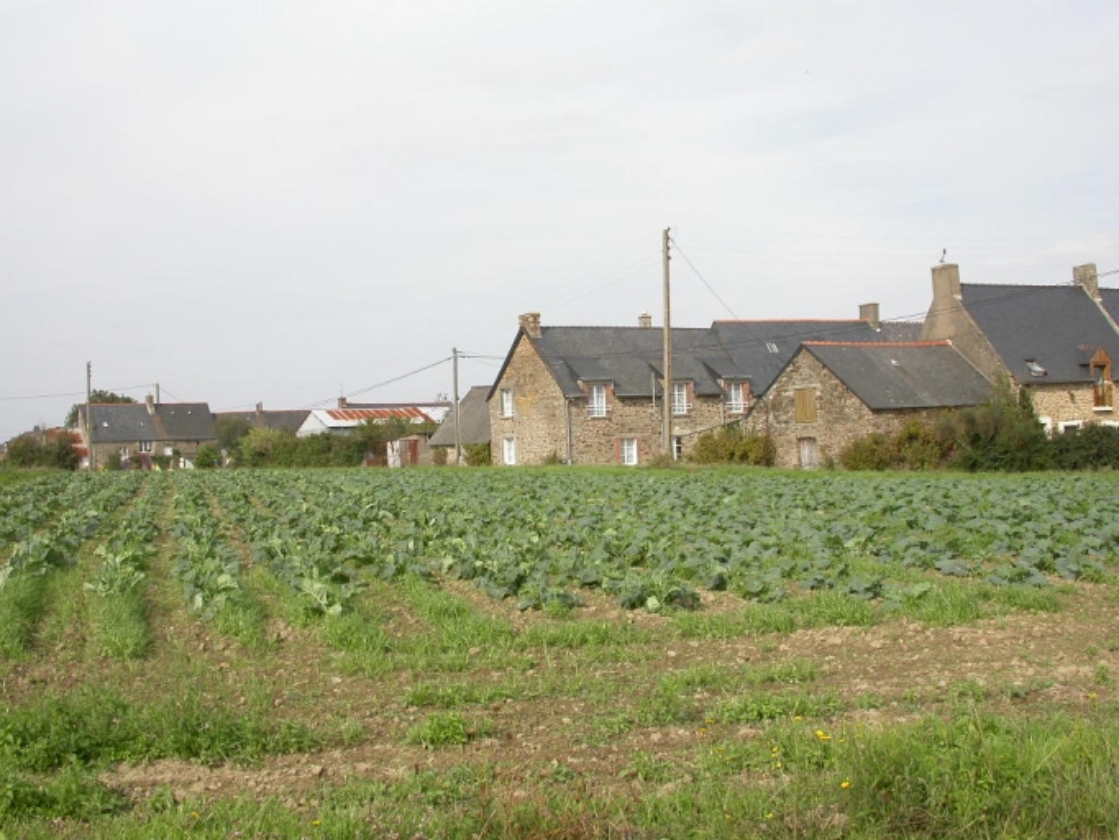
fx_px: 1229
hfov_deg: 49.0
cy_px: 420
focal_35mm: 38
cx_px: 560
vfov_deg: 37.7
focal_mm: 7.85
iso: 100
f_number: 6.7
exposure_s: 1/304
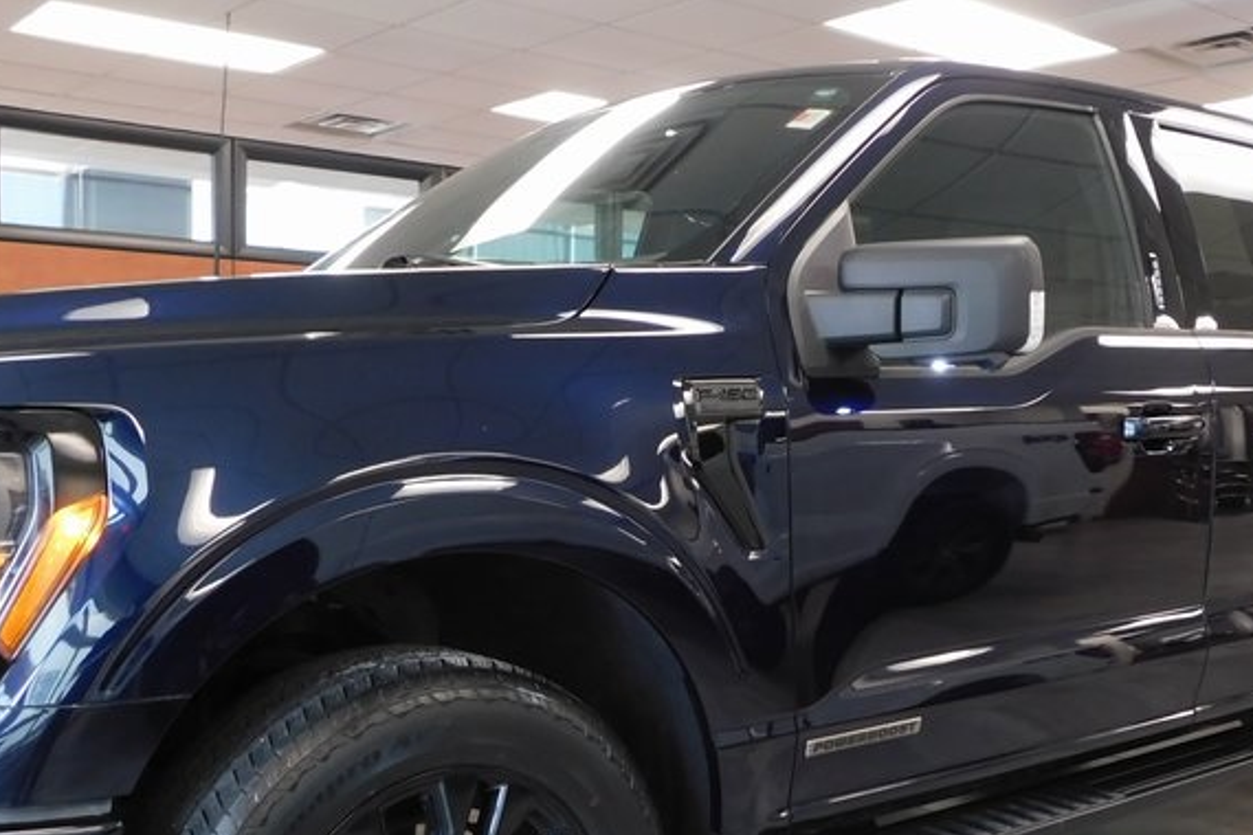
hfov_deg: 45.4
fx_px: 1497
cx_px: 653
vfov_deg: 30.9
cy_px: 560
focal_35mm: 43
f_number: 3
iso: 400
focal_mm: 4
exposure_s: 1/20
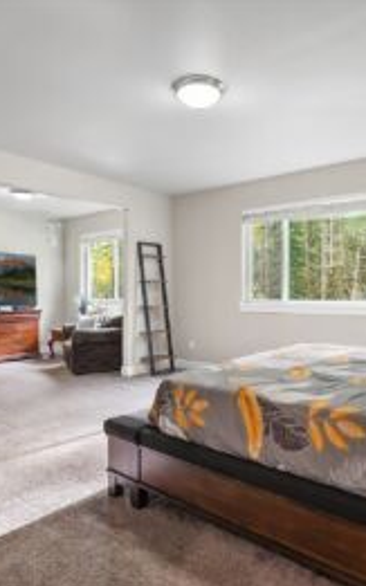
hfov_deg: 48.9
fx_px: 399
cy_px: 295
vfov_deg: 72.6
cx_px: 222
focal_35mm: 25
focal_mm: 16
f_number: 5.6
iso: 640
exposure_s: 1/3
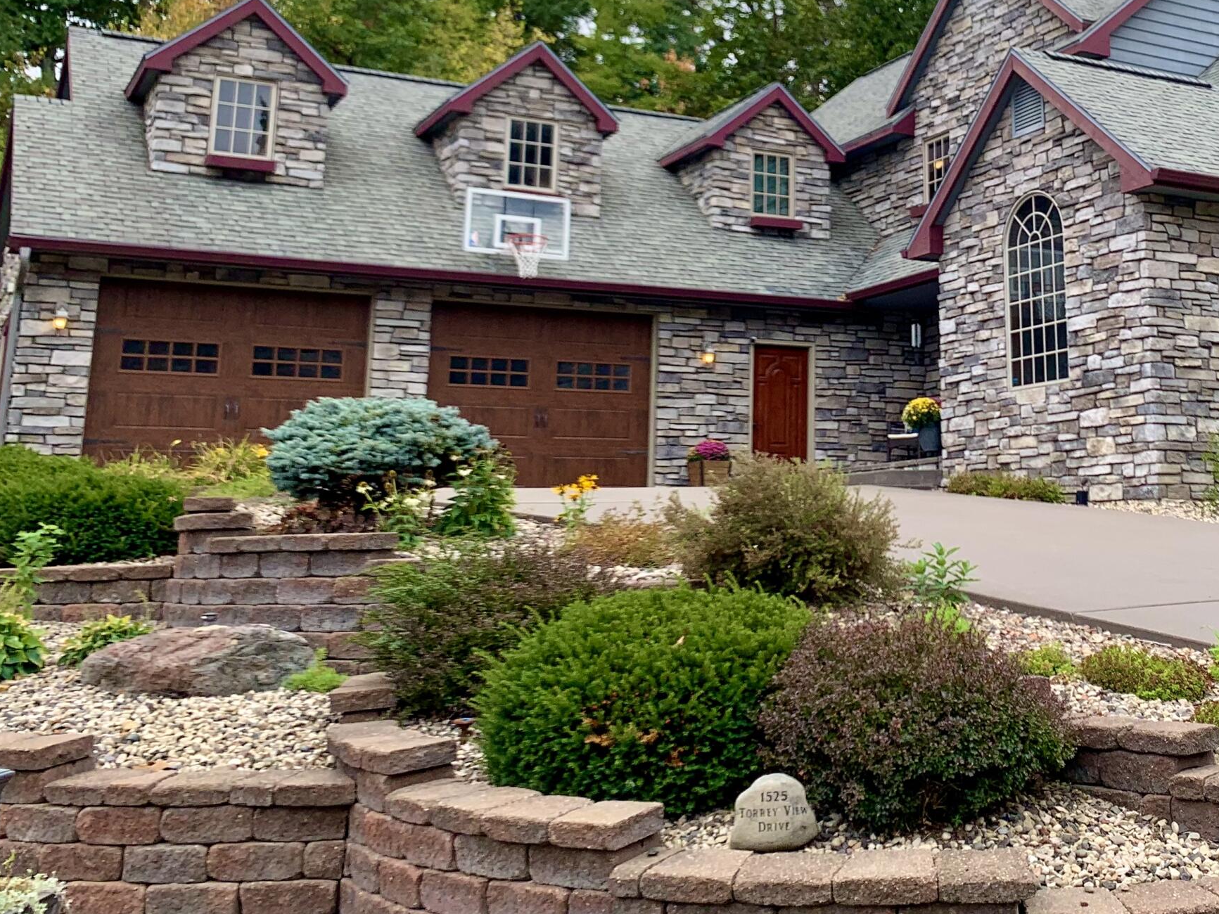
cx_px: 939
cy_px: 198
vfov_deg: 31.4
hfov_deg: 40.7
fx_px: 1585
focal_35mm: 45
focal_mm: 4.25
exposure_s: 1/783
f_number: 1.8
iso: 25
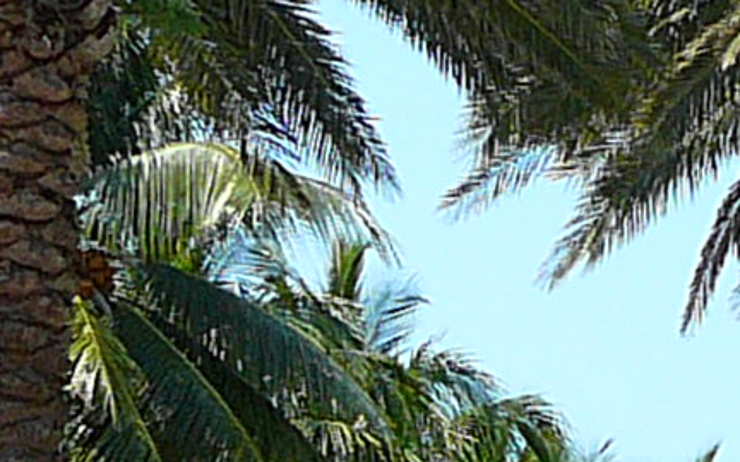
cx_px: 1107
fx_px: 4437
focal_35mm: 220
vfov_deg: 5.9
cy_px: 698
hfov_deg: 9.3
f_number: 2.8
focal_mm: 5.2
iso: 80
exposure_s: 1/800
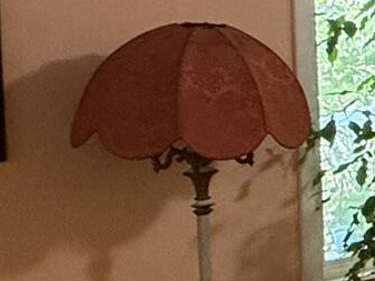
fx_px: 921
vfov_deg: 17.3
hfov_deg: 12.1
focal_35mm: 85
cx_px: 1078
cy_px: 82
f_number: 2.2
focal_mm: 2.22
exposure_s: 1/60
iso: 320
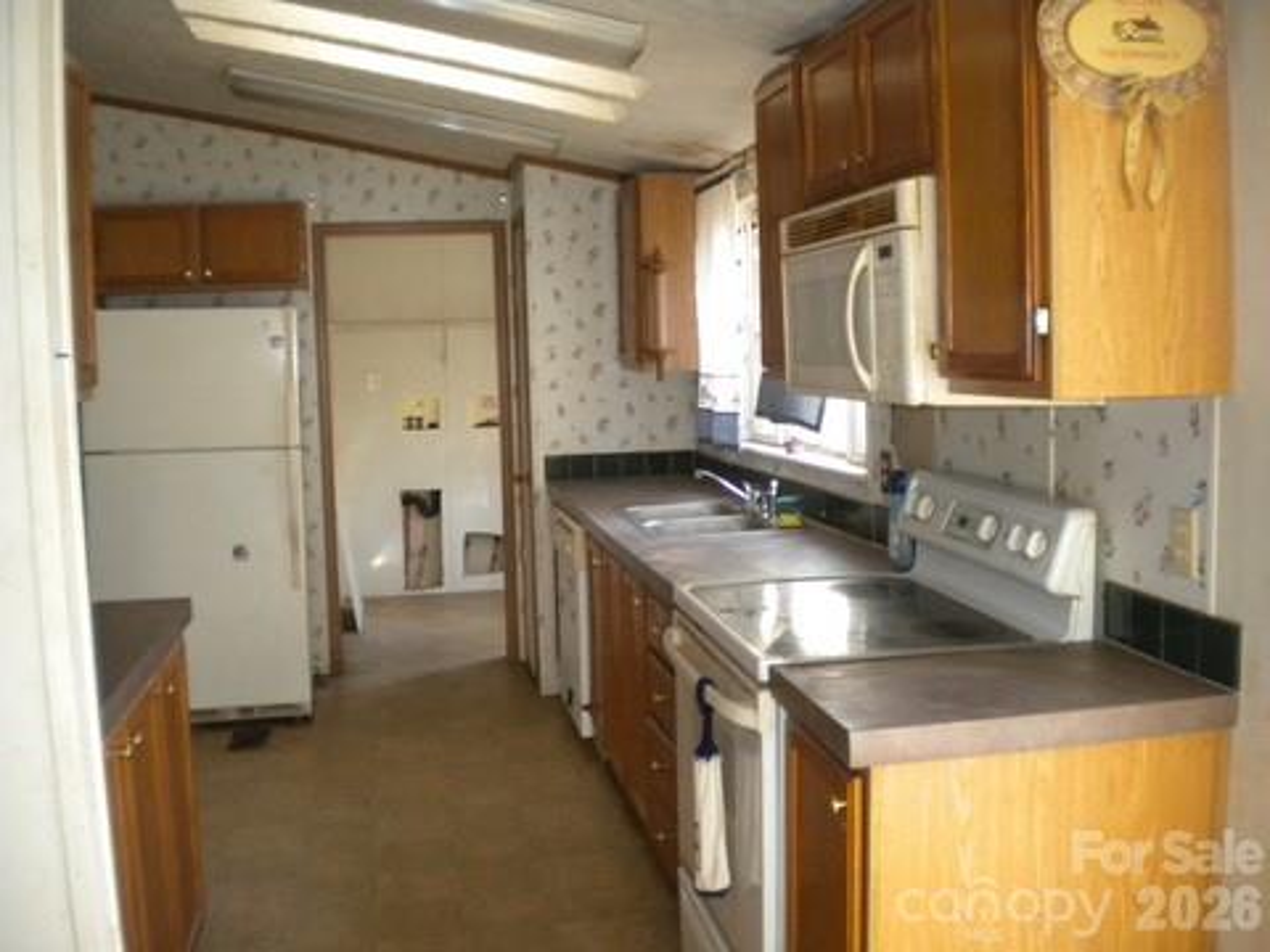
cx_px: 635
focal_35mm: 35
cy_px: 476
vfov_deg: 40.7
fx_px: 1284
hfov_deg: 52.6
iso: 400
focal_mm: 6.3
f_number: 3.1
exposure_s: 1/30
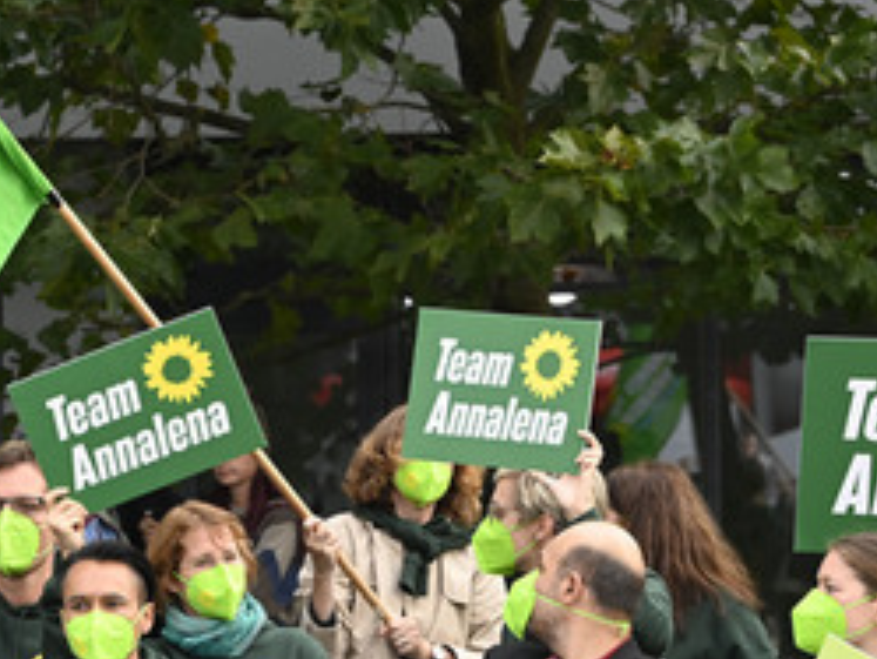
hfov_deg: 7.9
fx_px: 6388
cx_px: 291
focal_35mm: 252
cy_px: 472
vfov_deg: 5.9
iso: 5000
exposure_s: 1/400
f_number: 6.3
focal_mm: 145
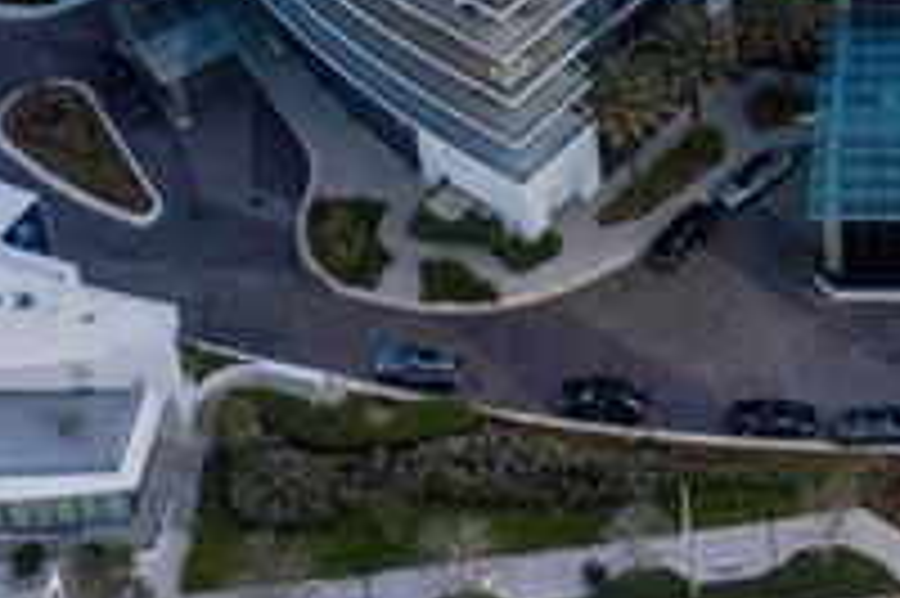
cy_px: -526
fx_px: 2798
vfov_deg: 11.2
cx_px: 994
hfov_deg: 17.6
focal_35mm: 112
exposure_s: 1/500
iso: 100
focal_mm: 10.26
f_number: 6.3
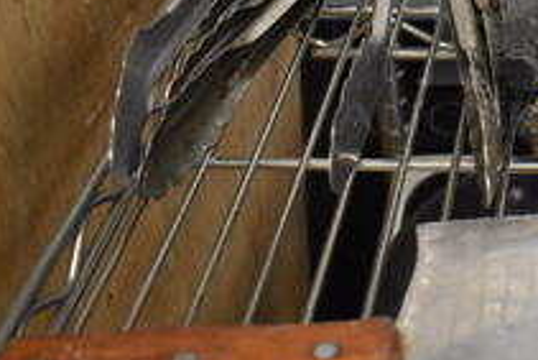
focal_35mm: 78
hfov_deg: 24.2
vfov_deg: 17.2
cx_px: 602
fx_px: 1166
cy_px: 10
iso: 2200
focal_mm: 18
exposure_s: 1/125
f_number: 3.5
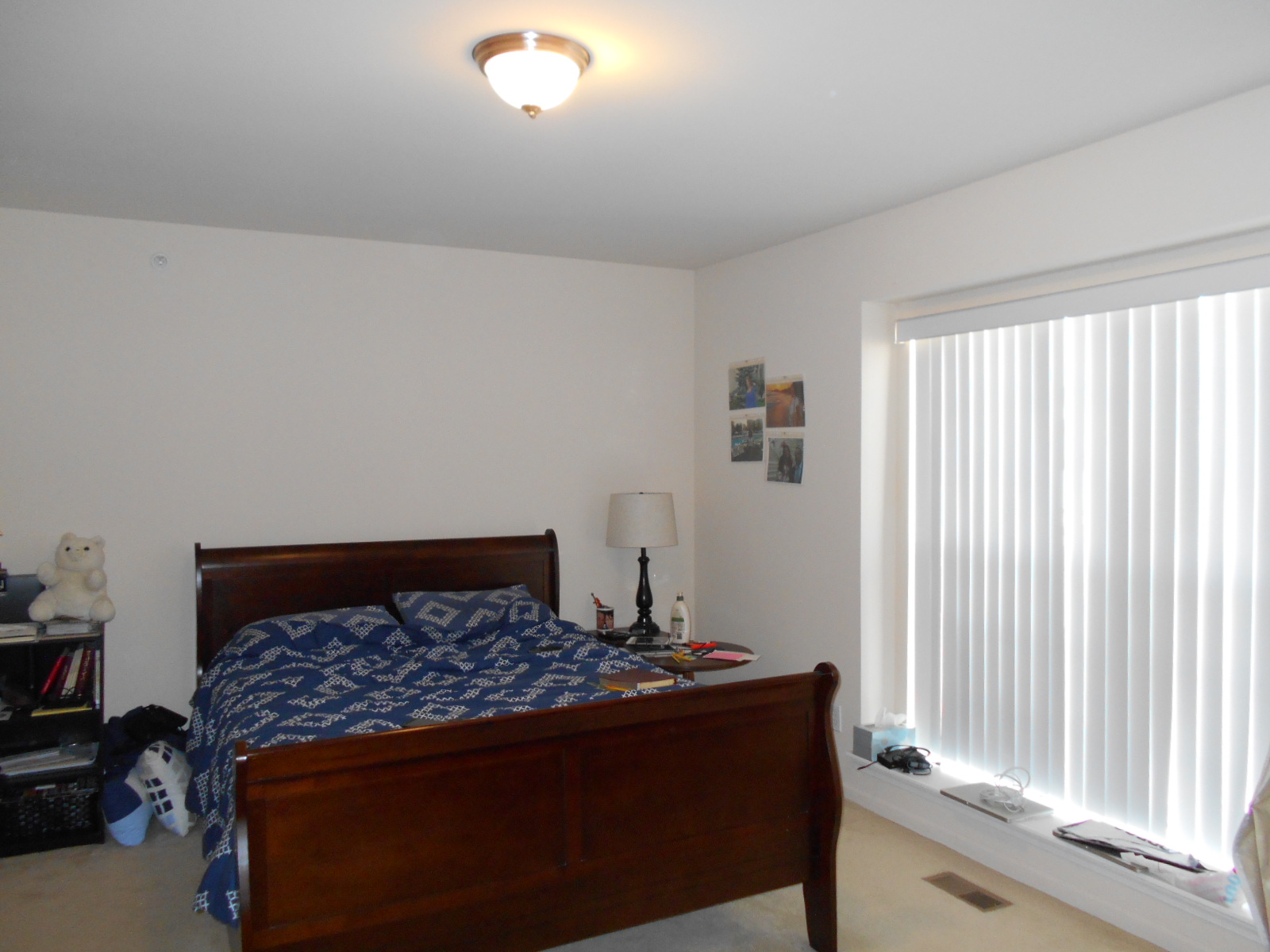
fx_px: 954
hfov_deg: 67.3
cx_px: 635
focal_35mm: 26
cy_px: 476
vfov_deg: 53.1
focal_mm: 4.6
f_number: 3.2
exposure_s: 1/25
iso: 250
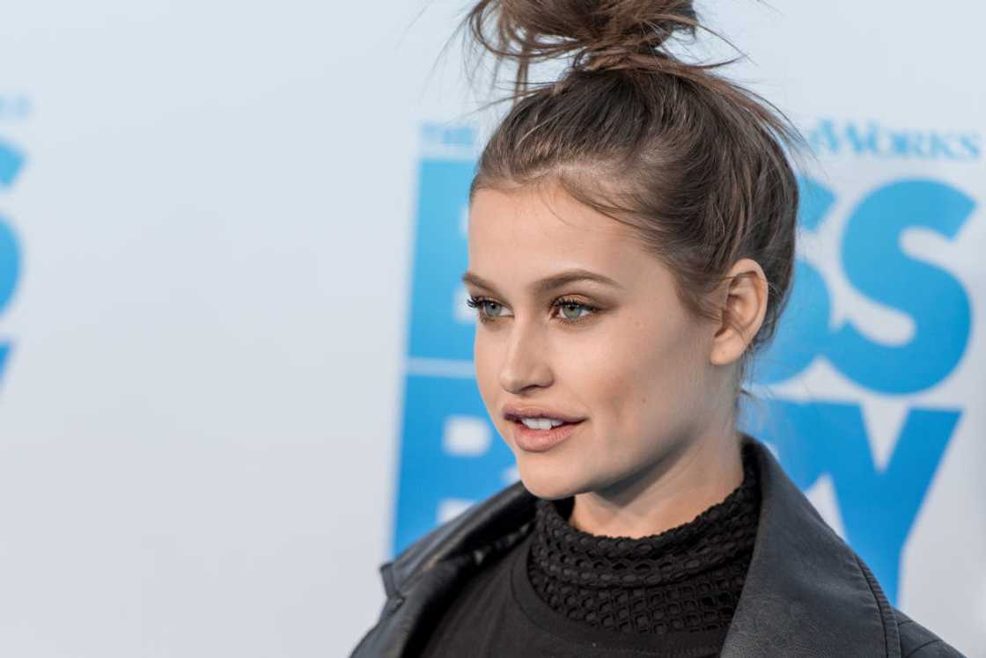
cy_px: 329
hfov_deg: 10.3
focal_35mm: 200
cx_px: 493
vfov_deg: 6.9
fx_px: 5480
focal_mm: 200
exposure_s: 1/500
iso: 640
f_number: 3.2
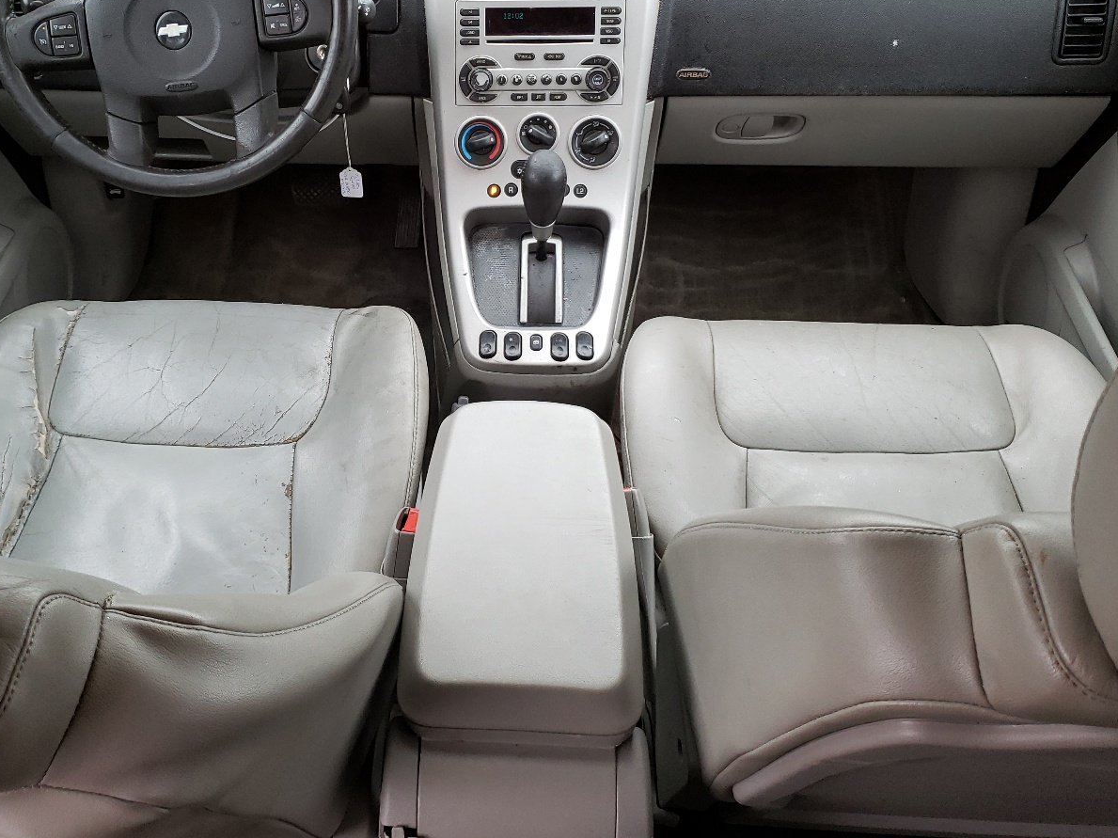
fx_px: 1130
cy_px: 311
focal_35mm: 35
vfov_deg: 40.4
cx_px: 457
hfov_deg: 52.3
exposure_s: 1/120
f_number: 1.5
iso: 99
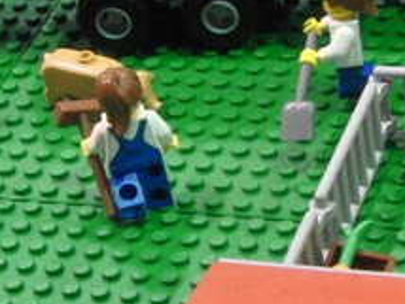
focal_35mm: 168
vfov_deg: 8.9
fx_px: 1968
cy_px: 138
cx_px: 257
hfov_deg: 11.7
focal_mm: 7.9
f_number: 6.5
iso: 100
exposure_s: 1
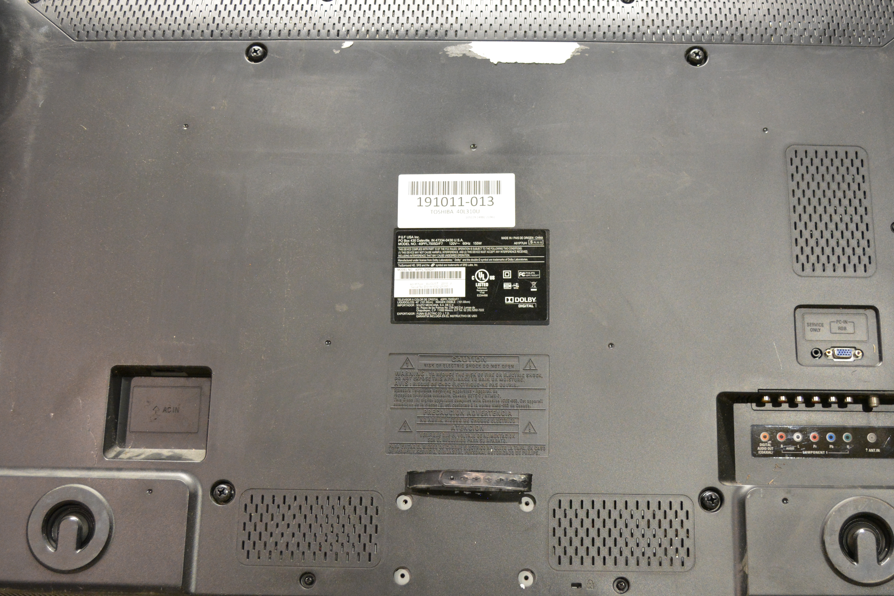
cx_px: 491
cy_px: 336
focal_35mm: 44
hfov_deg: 44.4
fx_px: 1093
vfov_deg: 30.5
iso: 1800
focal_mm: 22
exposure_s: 1/30
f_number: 4
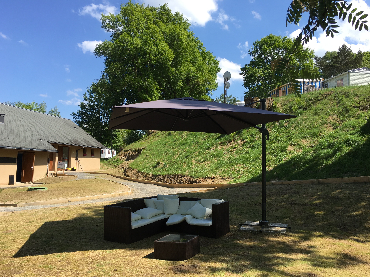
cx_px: 185
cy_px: 138
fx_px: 321
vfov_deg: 46.8
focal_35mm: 30
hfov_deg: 60.0
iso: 25
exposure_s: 1/916
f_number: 2.2
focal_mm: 4.15
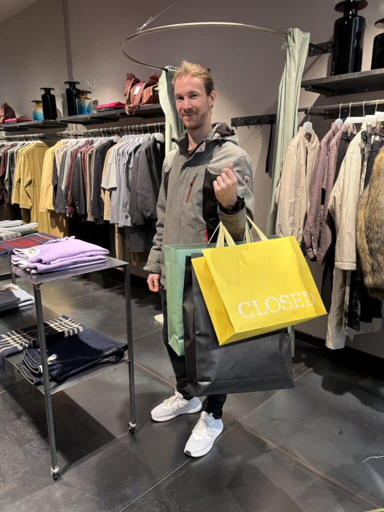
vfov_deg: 67.3
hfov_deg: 53.1
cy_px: 256
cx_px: 192
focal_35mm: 26
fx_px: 385
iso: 125
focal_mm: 5.96
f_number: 1.6
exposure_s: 1/50
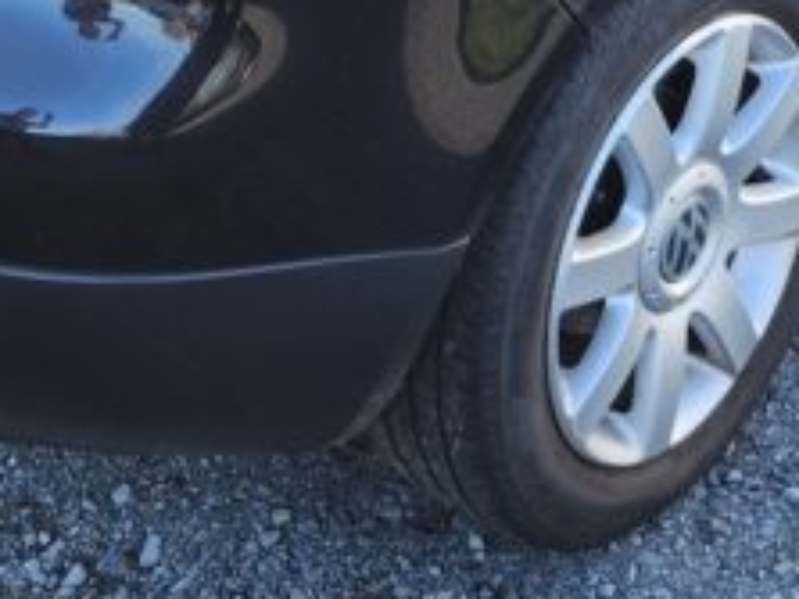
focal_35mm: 86
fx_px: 1984
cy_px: -247
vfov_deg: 16.0
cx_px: 322
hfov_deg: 22.7
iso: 50
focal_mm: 5
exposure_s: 1/257
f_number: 1.8
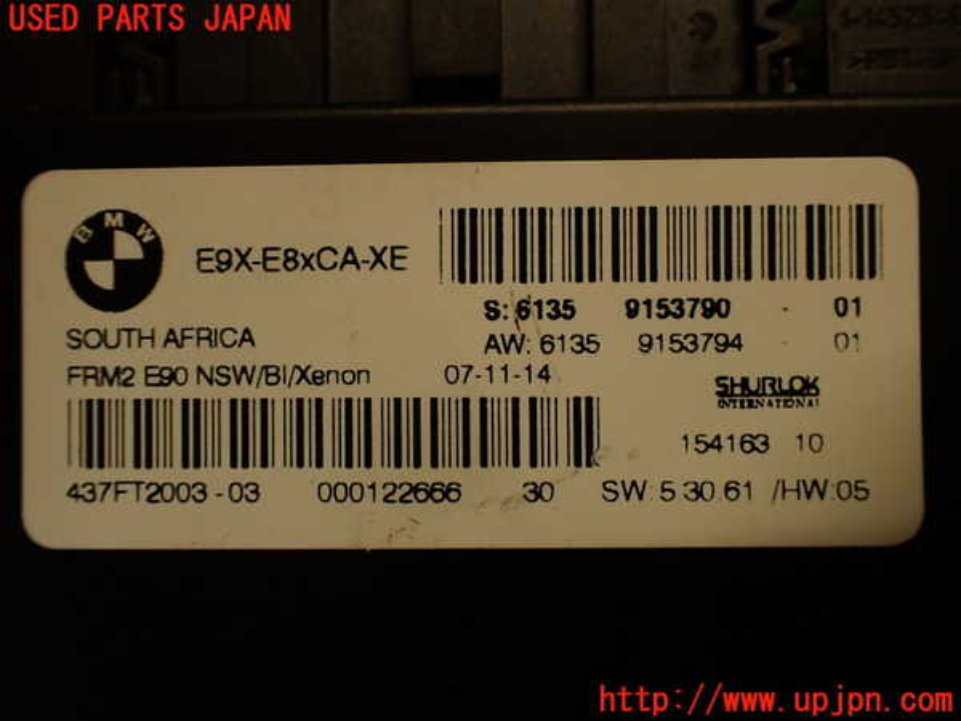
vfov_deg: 46.8
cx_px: 480
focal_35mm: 30
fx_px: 833
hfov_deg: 60.0
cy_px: 360
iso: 160
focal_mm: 5.4
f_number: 2.3
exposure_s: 1/60
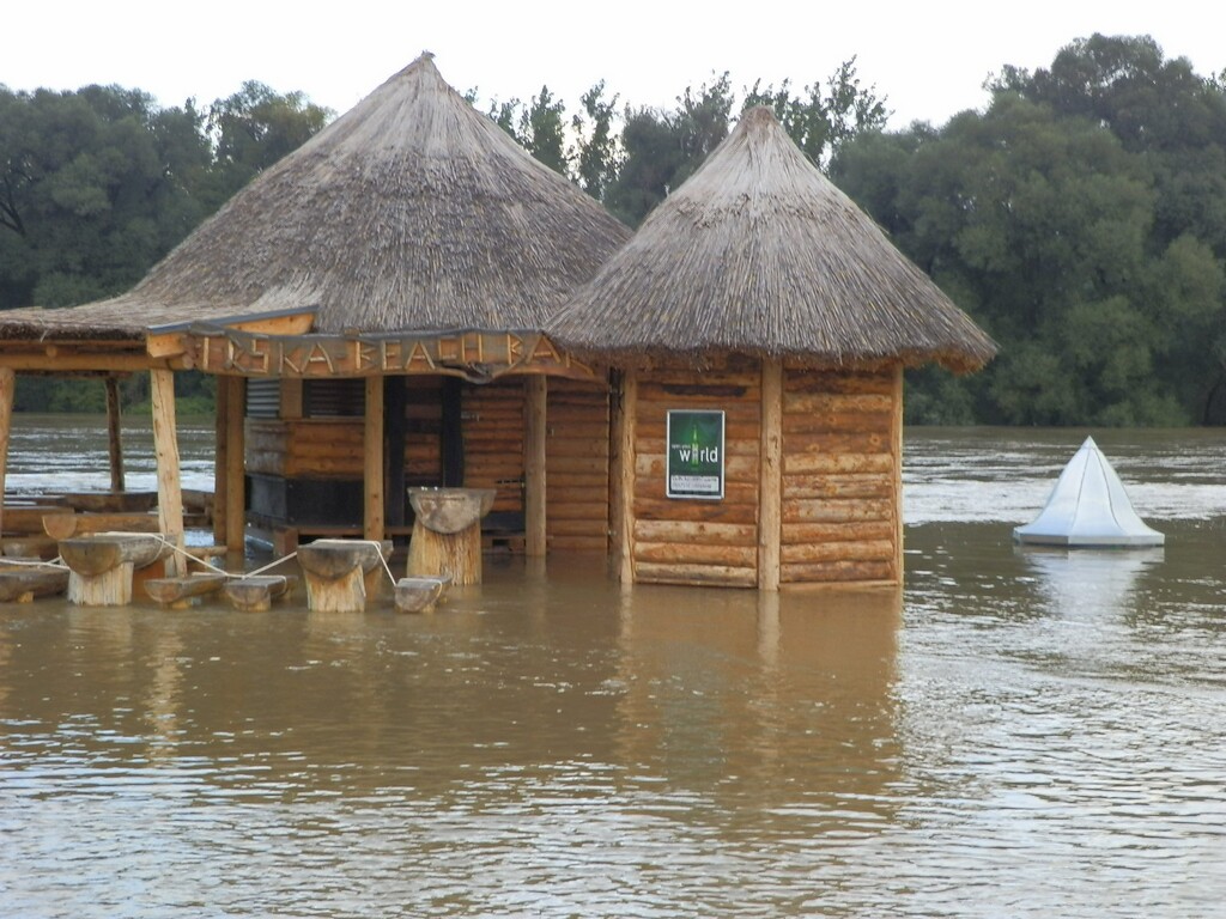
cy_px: 460
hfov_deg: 30.3
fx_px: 2267
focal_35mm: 64
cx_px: 613
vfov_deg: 22.9
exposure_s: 1/100
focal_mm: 11.56
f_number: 4
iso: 100
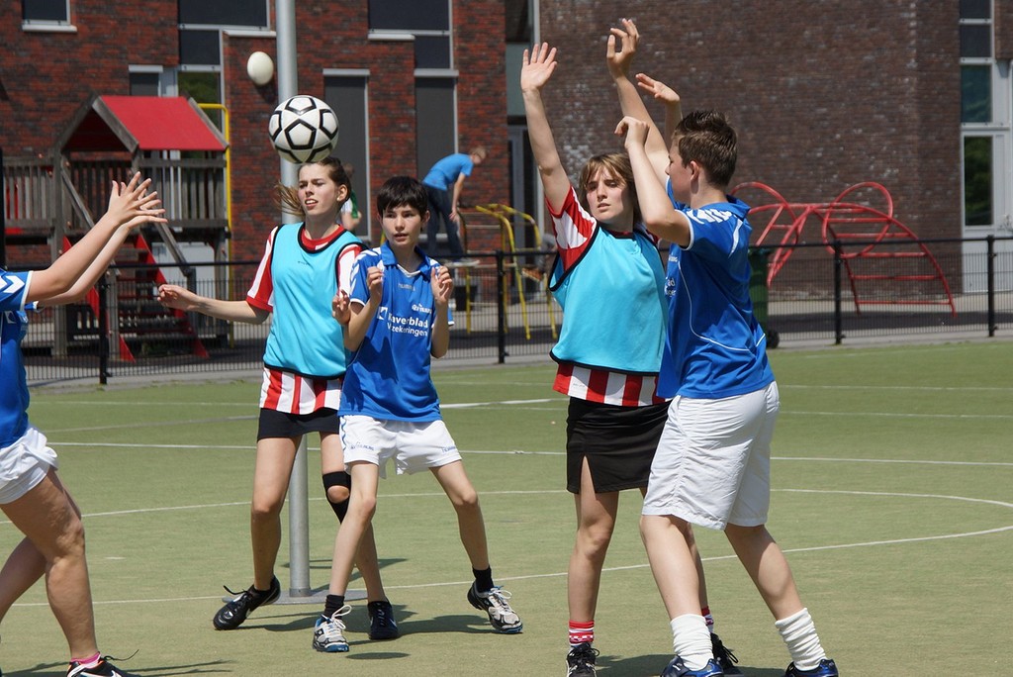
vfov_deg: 10.2
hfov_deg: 15.2
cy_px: 338
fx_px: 3801
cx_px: 506
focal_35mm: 135
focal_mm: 90
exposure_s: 1/640
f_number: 8
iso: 160
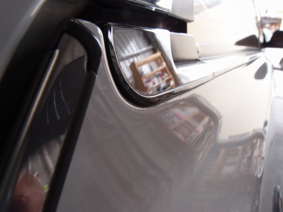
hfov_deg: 63.4
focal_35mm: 28
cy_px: 106
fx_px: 229
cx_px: 142
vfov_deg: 49.7
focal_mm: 6
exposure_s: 1/25
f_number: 8
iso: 125
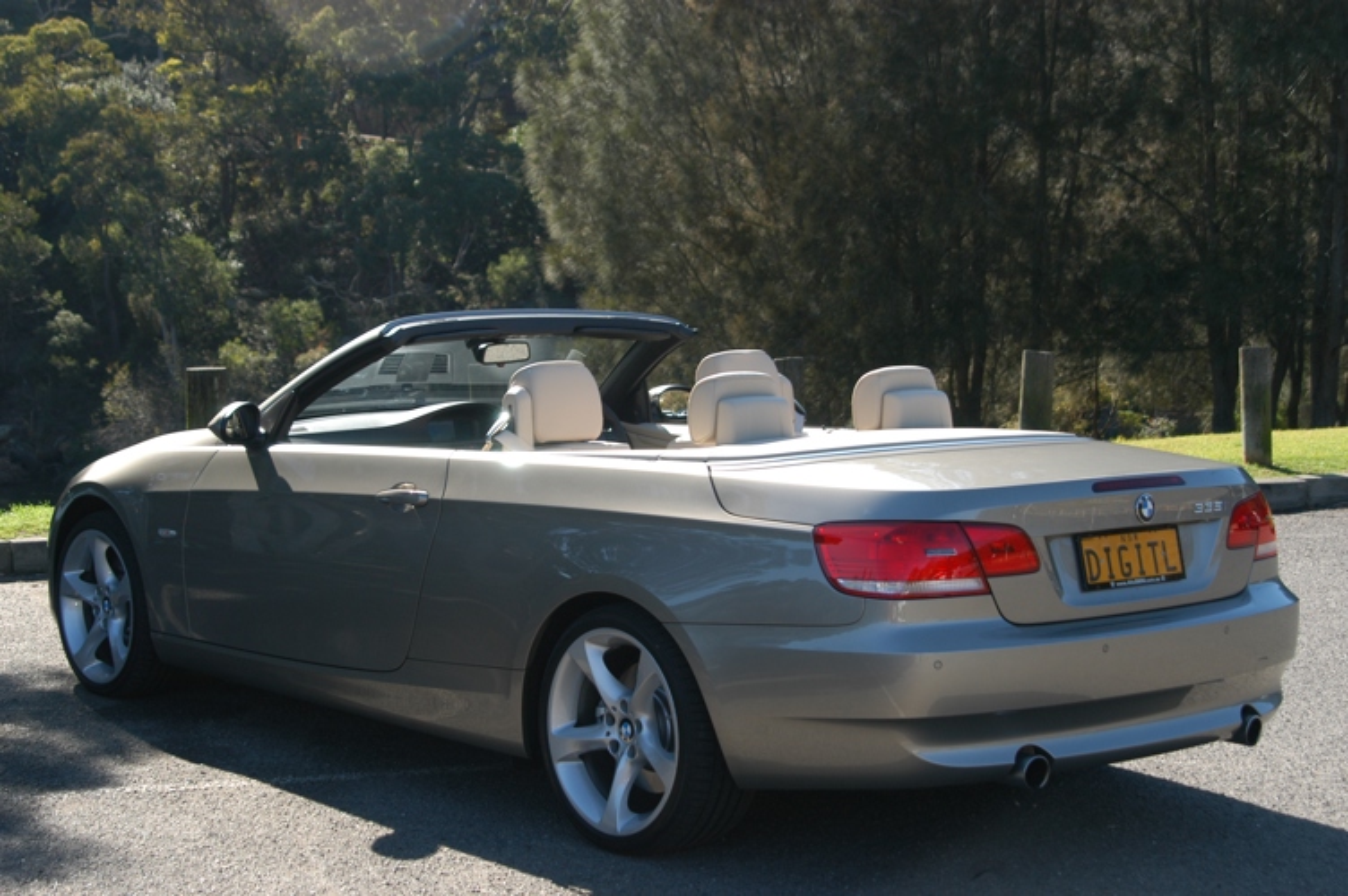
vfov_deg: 21.5
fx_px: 2357
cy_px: 448
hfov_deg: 31.9
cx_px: 674
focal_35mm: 63
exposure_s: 1/320
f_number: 5.6
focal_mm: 42
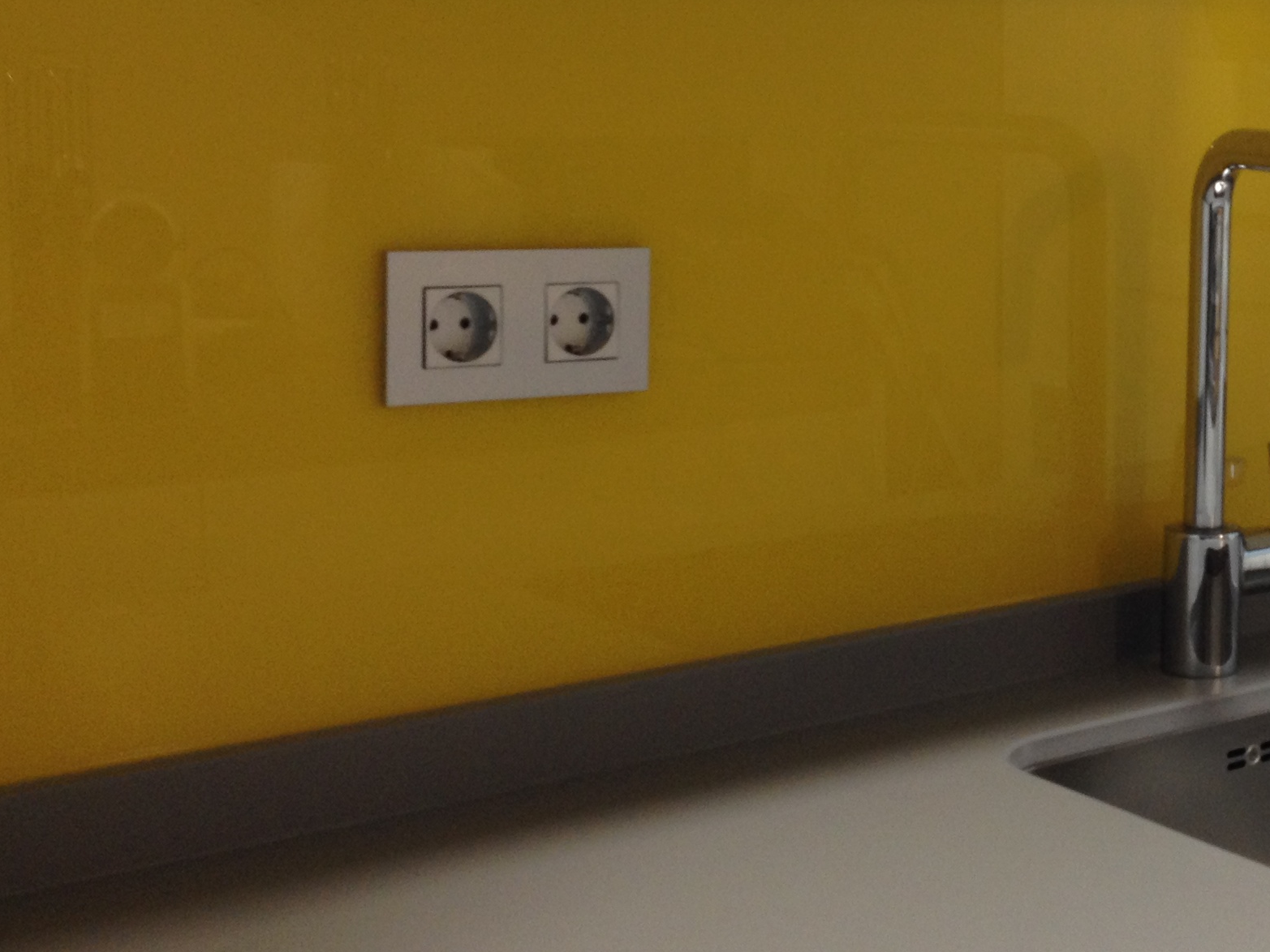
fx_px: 2678
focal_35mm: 73
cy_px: 352
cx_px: 1189
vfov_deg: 20.1
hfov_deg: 25.7
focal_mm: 4.28
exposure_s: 1/20
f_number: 2.4
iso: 80
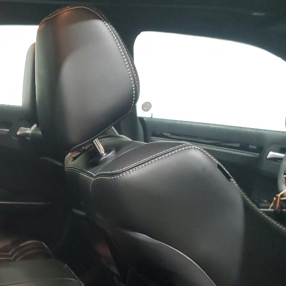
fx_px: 570
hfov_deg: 26.8
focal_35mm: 61
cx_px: 8
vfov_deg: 27.4
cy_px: 240
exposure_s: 1/33
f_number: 1.5
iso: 356
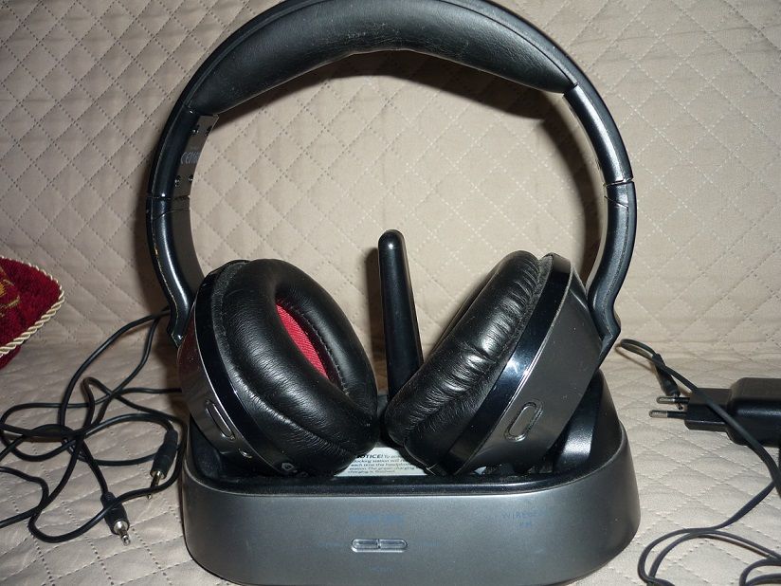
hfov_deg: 55.4
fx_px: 745
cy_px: 293
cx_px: 390
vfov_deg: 42.9
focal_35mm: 33
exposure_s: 1/60
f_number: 2.8
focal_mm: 5.5
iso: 100
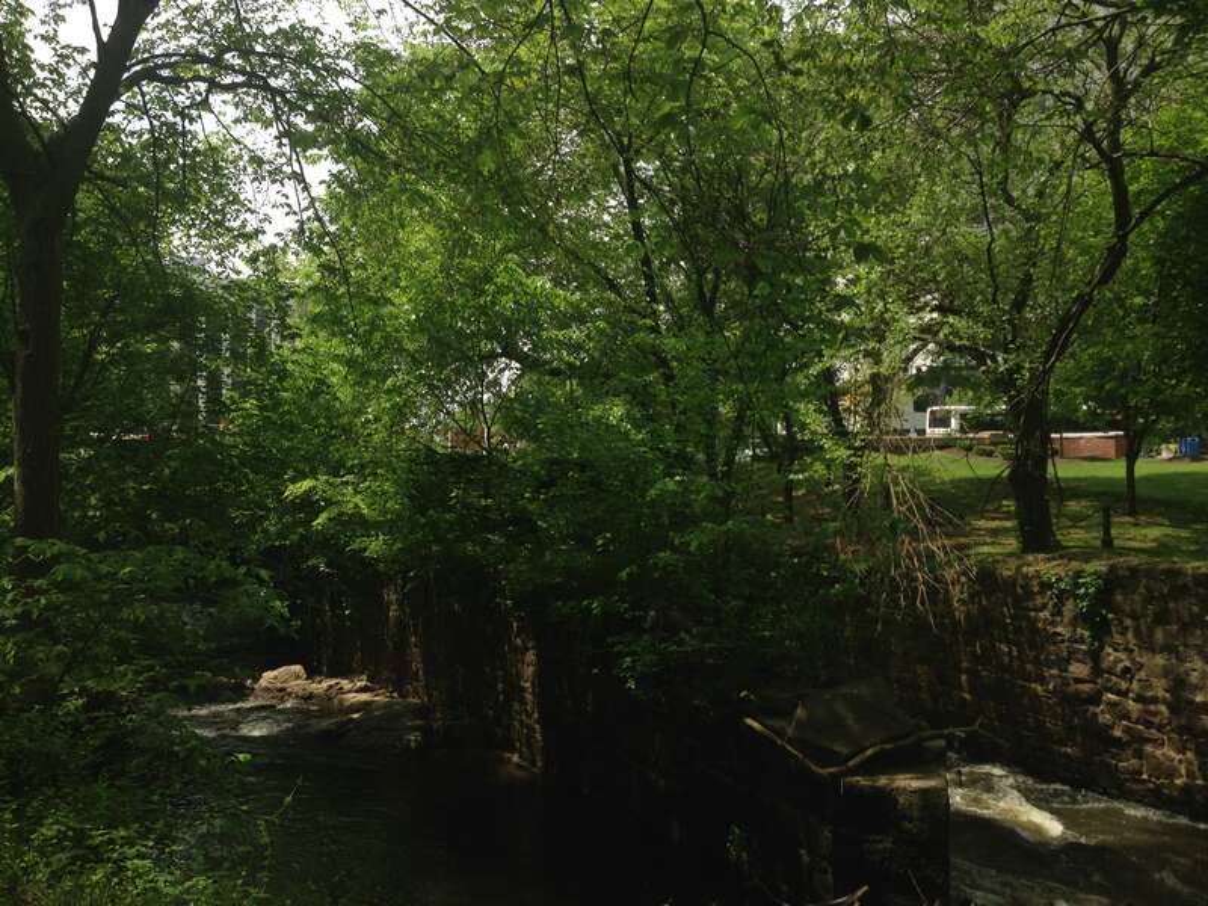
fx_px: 1152
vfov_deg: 42.9
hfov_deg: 55.4
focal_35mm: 33
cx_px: 604
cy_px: 453
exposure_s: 1/985
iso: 50
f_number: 2.4
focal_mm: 4.13
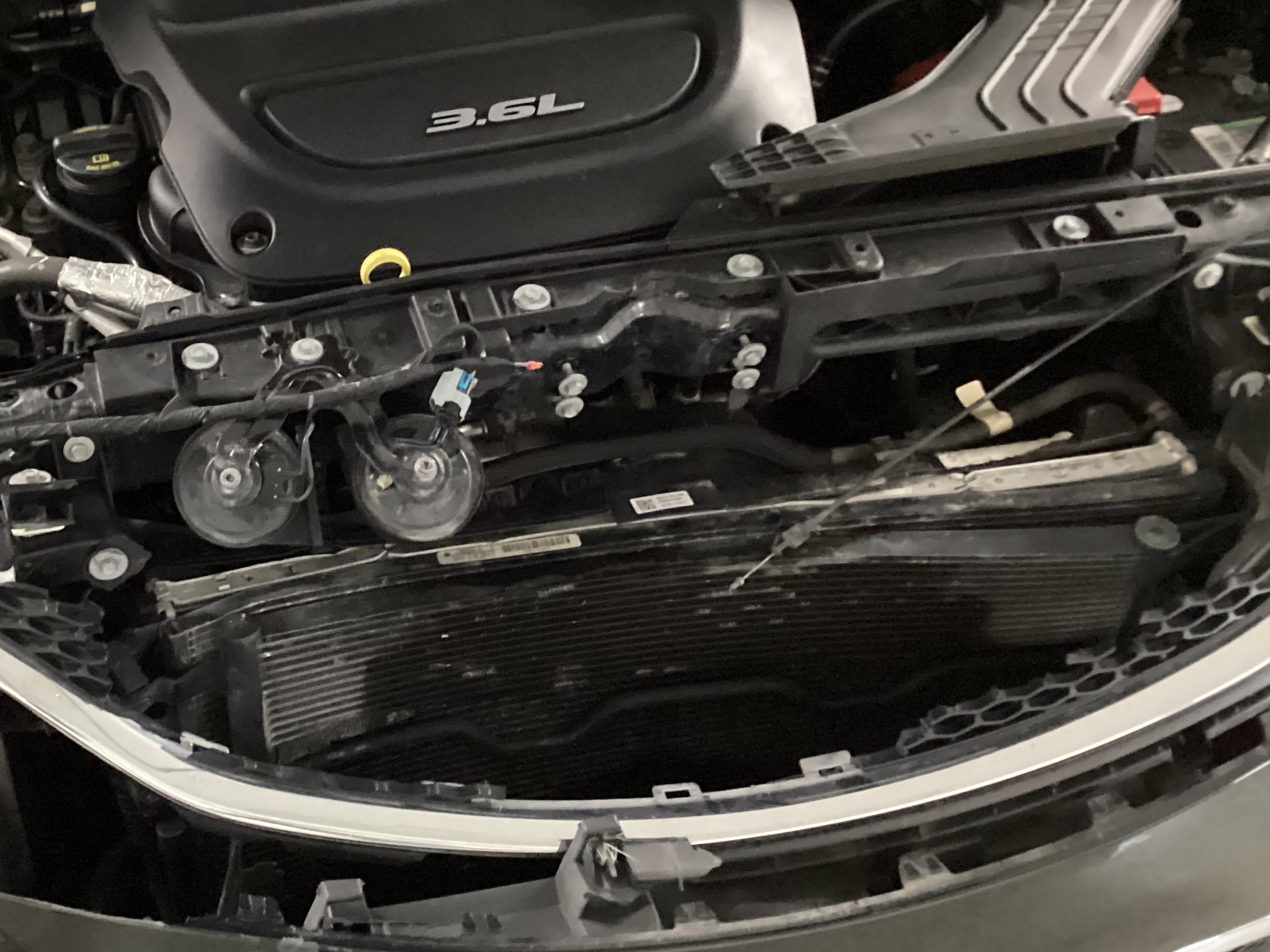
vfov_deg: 31.5
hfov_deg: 40.4
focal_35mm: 46
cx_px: 367
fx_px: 1688
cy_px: 449
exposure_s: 1/15
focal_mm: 3.3
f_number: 2.4
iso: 800
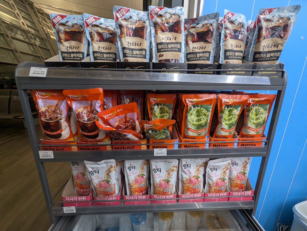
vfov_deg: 90.1
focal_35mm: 13
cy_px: 116
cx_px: 154
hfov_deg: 106.1
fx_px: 115
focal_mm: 1.95
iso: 289
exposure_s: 1/113
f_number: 2.2
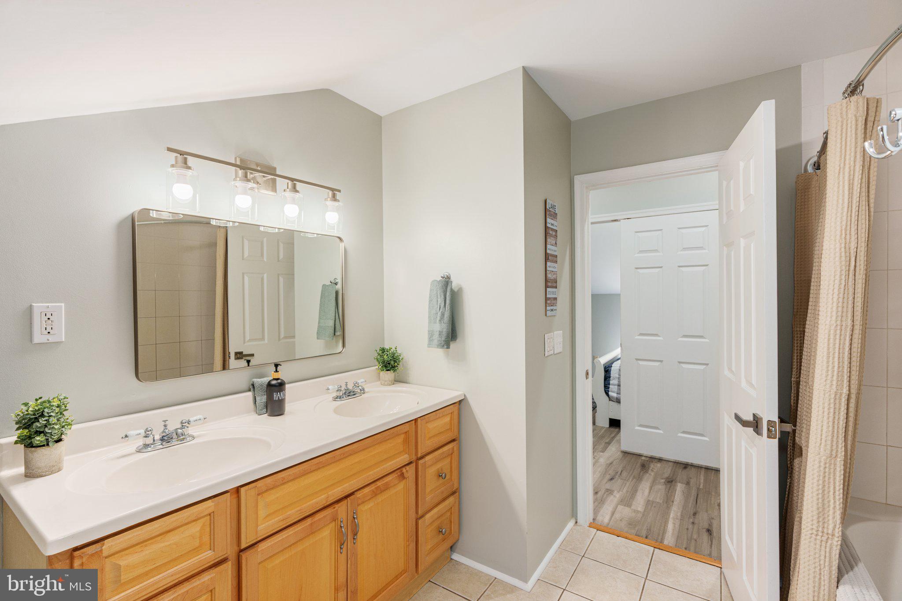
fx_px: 401
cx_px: 451
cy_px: 300
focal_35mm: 16
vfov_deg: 73.7
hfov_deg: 96.7
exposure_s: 1/50
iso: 320
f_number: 7.1
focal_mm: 16
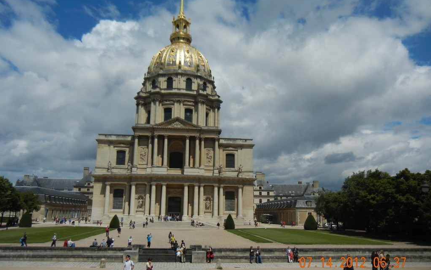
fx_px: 376
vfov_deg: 39.4
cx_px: 216
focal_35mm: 32
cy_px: 133
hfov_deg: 59.7
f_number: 7
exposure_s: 1/1172
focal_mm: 5.4
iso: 160
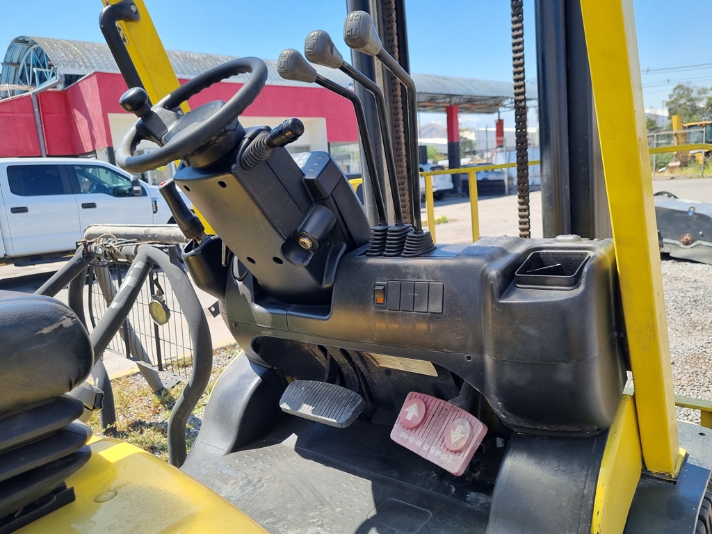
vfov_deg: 53.1
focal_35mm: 26
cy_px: 267
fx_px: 535
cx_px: 356
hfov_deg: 67.3
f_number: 1.8
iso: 50
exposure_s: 1/916
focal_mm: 5.4
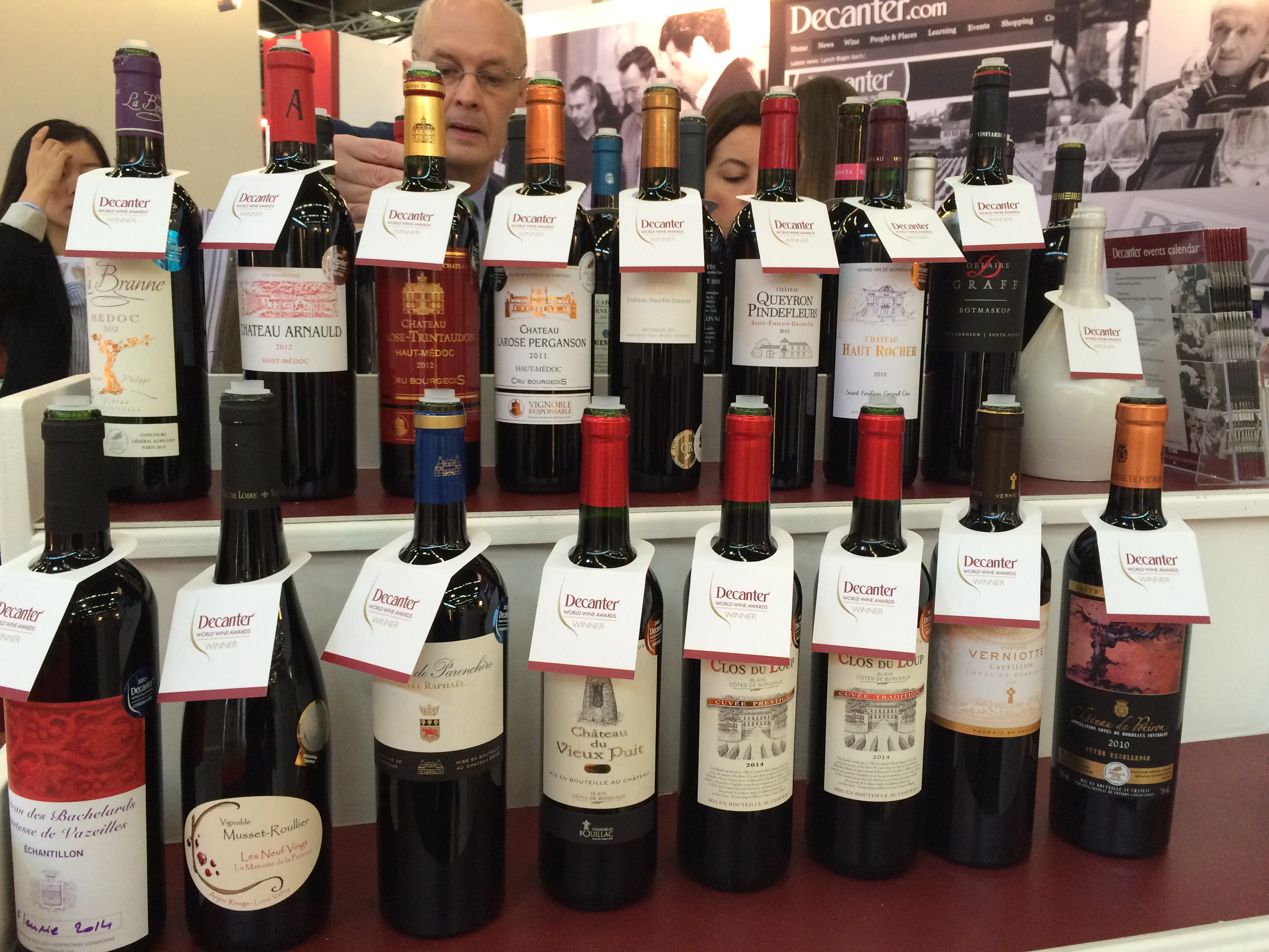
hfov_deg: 61.7
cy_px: 476
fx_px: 1063
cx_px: 634
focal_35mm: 29
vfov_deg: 48.2
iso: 64
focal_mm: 4.15
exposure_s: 1/30
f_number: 2.2
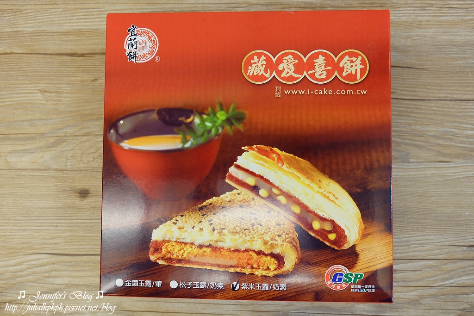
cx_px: 237
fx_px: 408
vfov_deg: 42.3
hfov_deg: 60.3
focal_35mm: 31
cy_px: 158
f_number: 3.2
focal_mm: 20.5
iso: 800
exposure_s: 1/42
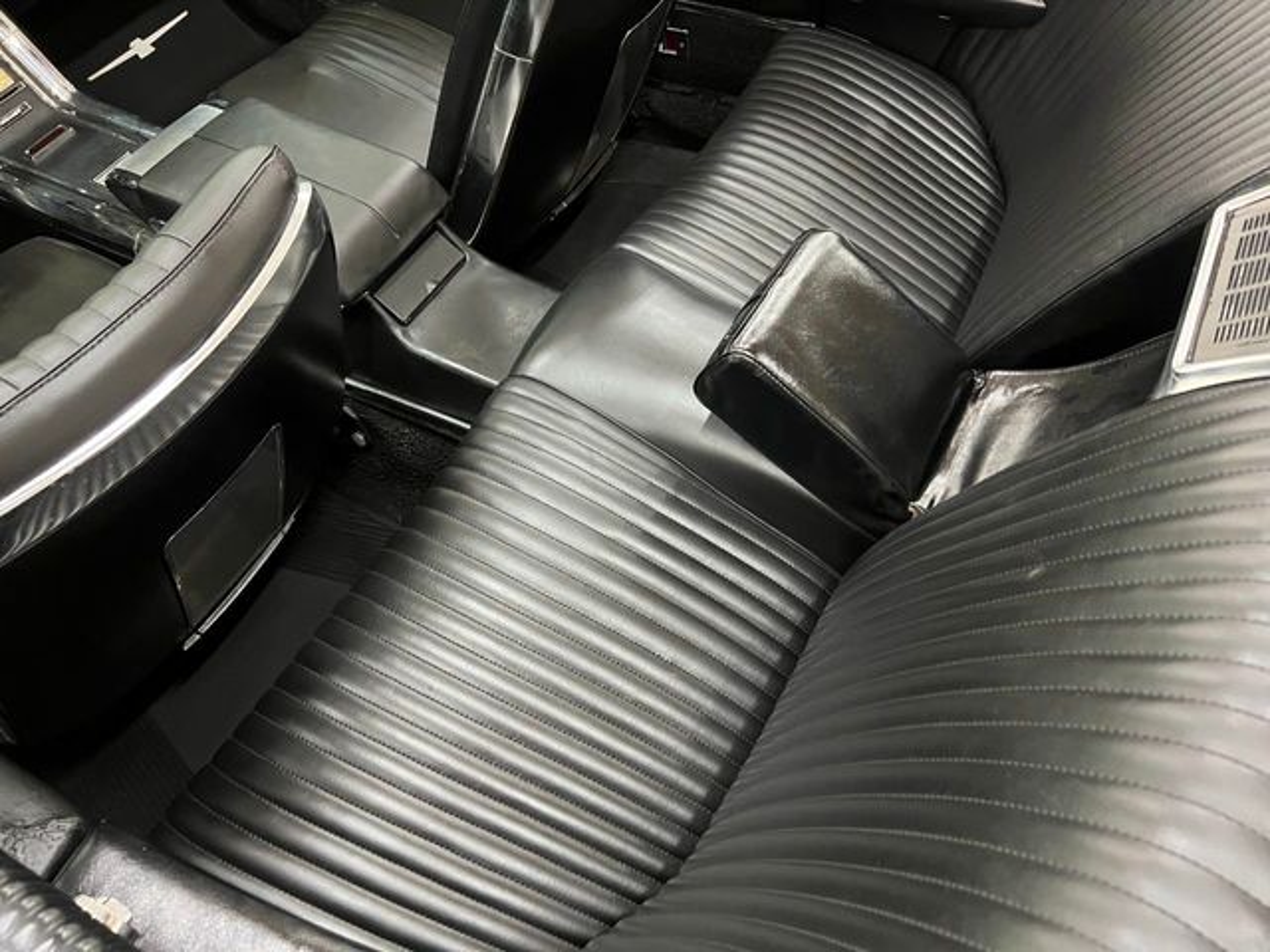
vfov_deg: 53.1
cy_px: 476
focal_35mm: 26
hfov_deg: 67.3
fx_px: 954
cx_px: 635
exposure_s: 1/30
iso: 500
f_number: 1.5
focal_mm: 5.7
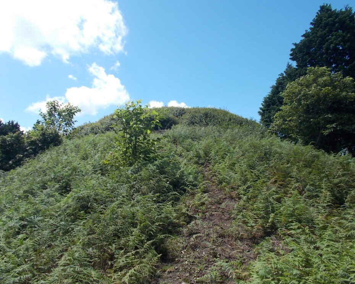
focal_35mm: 28
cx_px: 177
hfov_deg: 62.2
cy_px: 138
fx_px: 294
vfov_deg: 51.5
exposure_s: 1/100
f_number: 8
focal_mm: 4.6
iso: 80
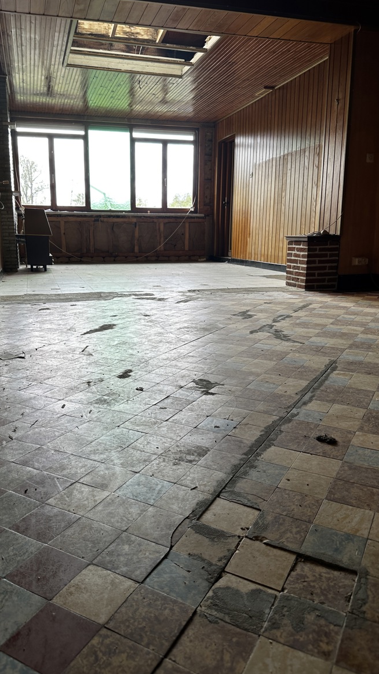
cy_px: 327
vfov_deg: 69.8
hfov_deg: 42.8
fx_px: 482
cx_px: 167
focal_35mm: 27
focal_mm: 6.86
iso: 64
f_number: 1.78
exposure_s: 1/138
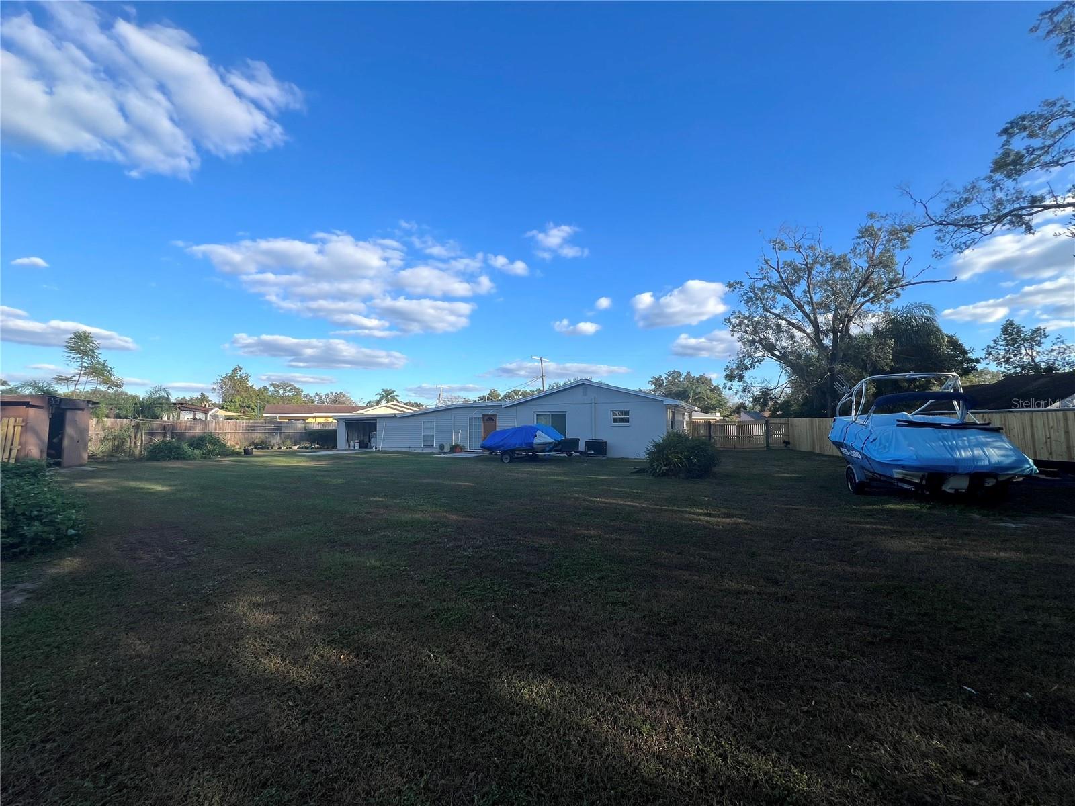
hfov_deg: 106.2
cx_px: 538
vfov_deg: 89.9
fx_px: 404
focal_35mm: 13
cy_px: 403
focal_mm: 1.57
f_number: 1.8
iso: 32
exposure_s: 1/1074
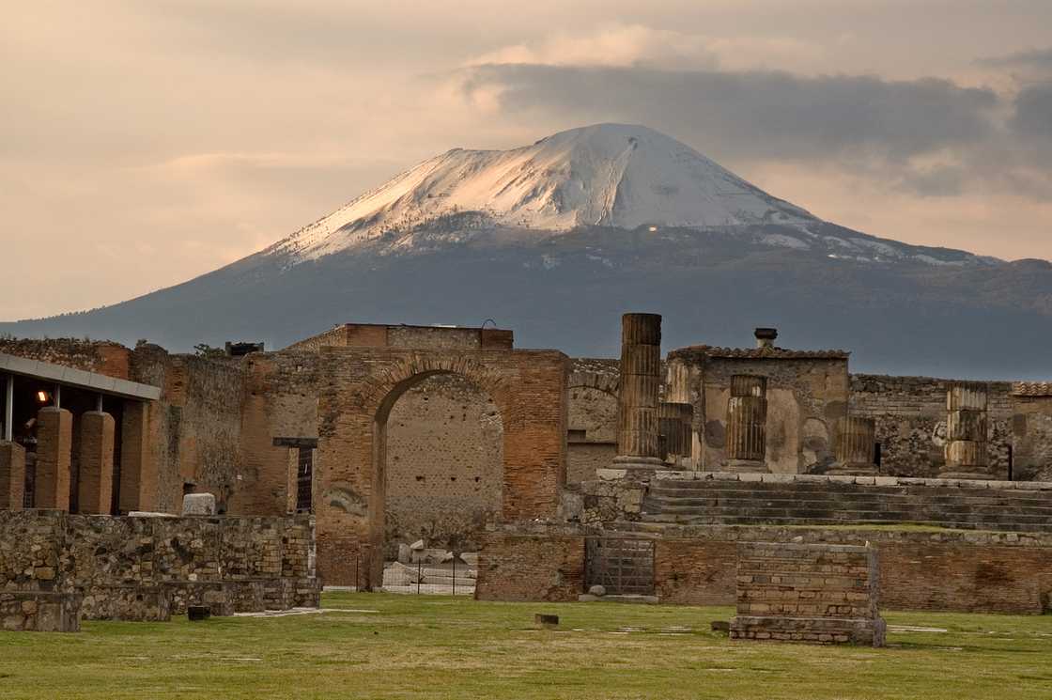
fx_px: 3592
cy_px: 350
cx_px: 526
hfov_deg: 16.7
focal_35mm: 123
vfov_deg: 11.1
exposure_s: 1/250
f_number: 8
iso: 200
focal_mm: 82
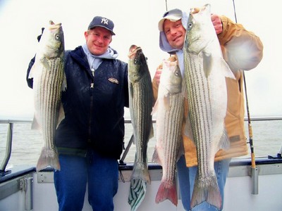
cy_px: 106
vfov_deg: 39.7
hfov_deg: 51.4
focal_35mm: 36
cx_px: 141
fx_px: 293
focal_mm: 5.85
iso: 64
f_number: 2.8
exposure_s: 1/125
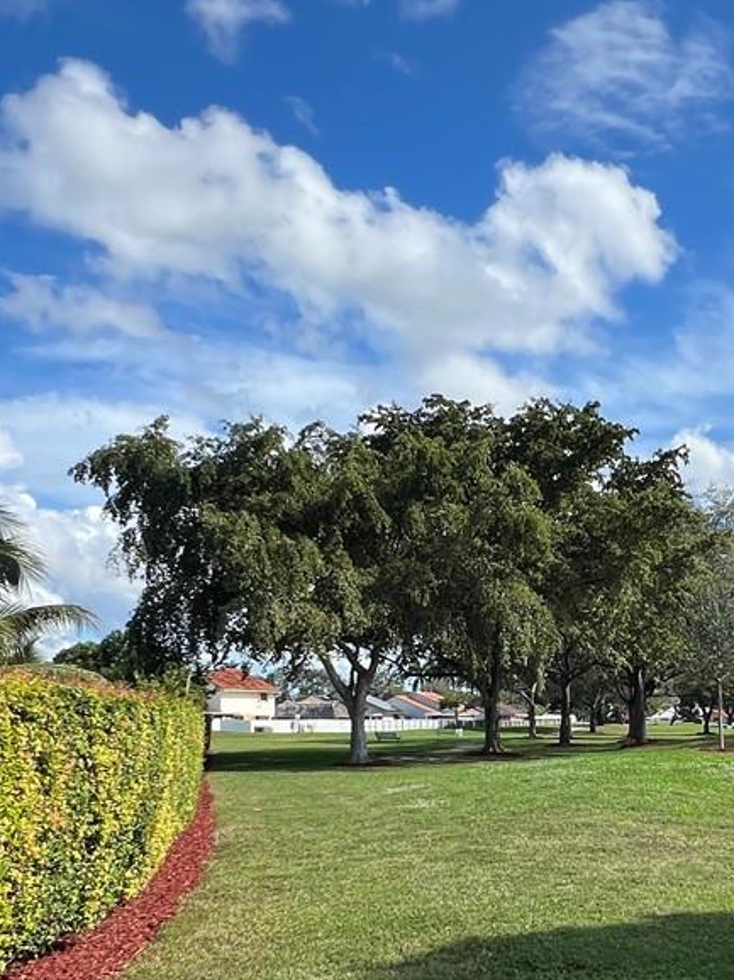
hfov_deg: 38.5
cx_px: 563
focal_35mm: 36
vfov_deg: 49.4
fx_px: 1019
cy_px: 729
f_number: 1.8
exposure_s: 1/1309
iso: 32
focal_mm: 1.57
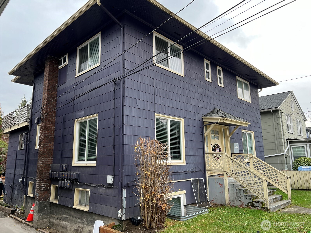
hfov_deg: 67.3
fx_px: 234
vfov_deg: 53.1
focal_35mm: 26
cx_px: 156
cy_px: 116
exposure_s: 1/197
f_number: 1.5
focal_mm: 5.7
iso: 40
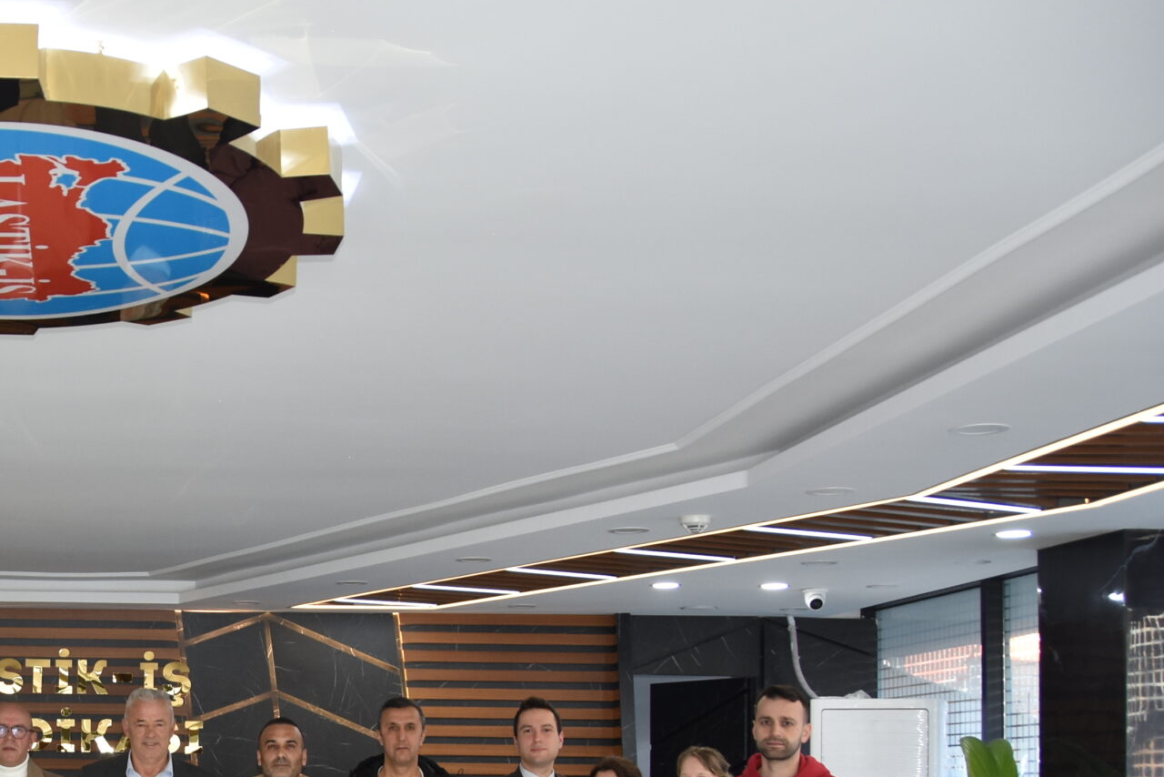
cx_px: 44
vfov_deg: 24.3
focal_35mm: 54
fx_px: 1746
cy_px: 722
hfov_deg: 34.1
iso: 400
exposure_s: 1/100
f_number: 3.5
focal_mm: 18
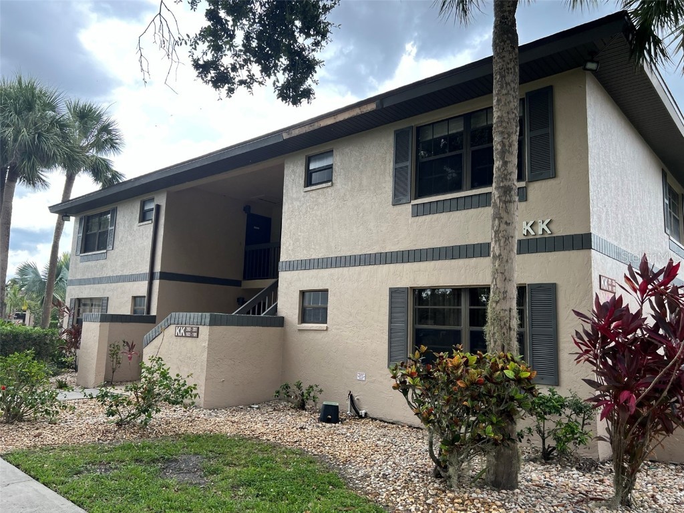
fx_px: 514
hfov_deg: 67.3
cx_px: 342
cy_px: 256
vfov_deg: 53.1
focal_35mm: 26
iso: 50
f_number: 1.5
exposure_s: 1/646
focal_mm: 5.7
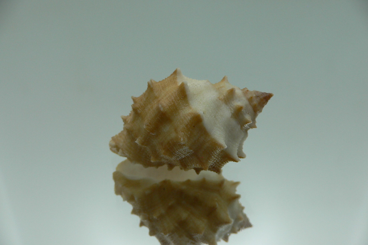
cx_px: 181
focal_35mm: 37
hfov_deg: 51.9
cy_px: 130
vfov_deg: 35.9
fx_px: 378
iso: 80
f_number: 2.8
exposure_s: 1/100
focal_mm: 4.6
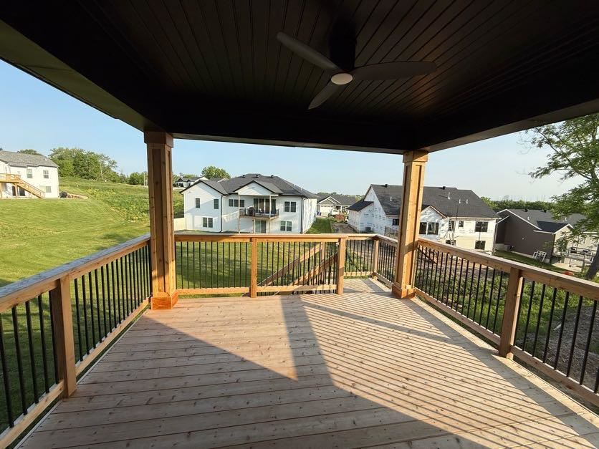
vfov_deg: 85.7
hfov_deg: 102.1
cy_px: 224
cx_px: 300
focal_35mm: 14
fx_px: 242
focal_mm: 2.22
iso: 50
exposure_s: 1/1189
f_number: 2.2
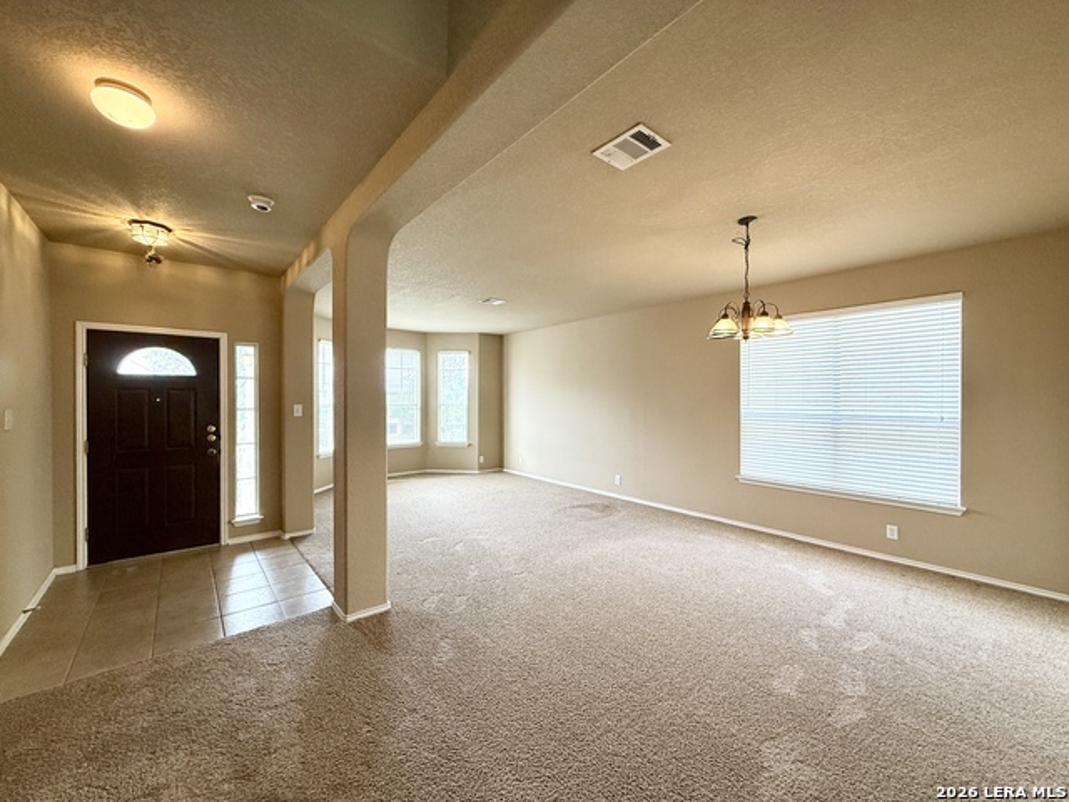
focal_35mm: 14
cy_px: 401
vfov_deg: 85.7
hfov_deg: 102.1
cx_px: 534
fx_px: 432
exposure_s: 1/120
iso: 200
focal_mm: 2.22
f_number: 2.2
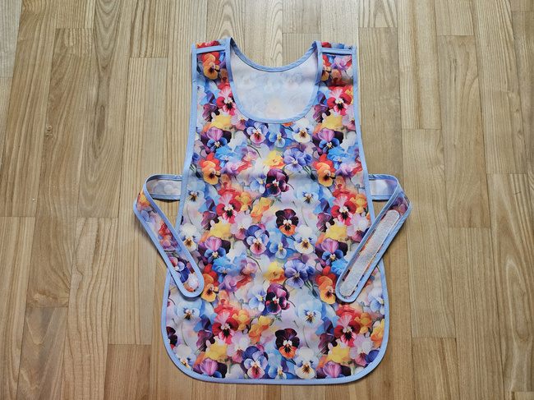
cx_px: 267
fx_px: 355
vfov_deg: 58.8
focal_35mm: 23
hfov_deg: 73.9
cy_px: 200
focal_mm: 5.4
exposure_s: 1/100
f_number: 1.8
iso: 400
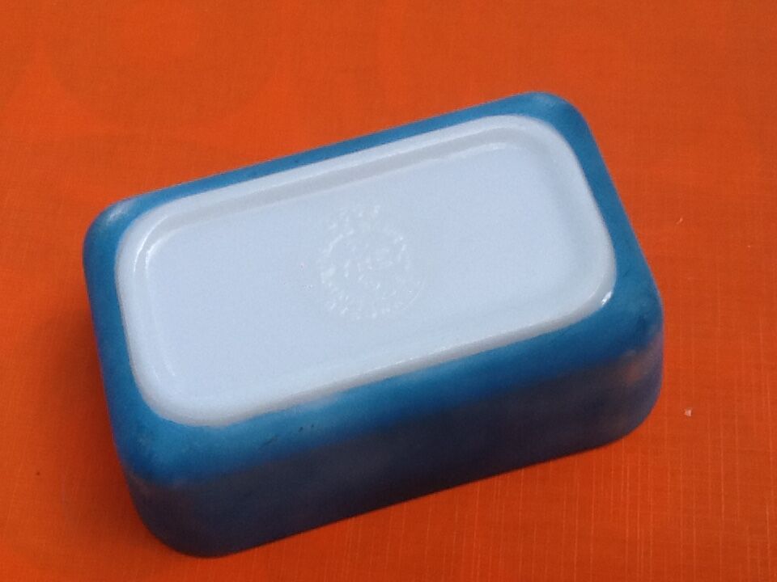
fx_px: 988
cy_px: 291
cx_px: 388
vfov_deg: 32.9
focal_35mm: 44
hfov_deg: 42.9
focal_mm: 2.03
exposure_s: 1/514
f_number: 2.4
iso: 40
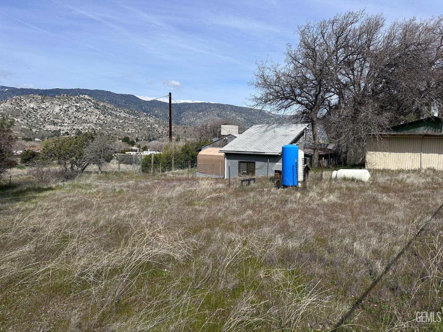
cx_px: 222
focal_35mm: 24
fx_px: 307
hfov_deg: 71.6
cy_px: 166
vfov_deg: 56.8
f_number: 1.78
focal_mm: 6.86
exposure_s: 1/6623
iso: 80
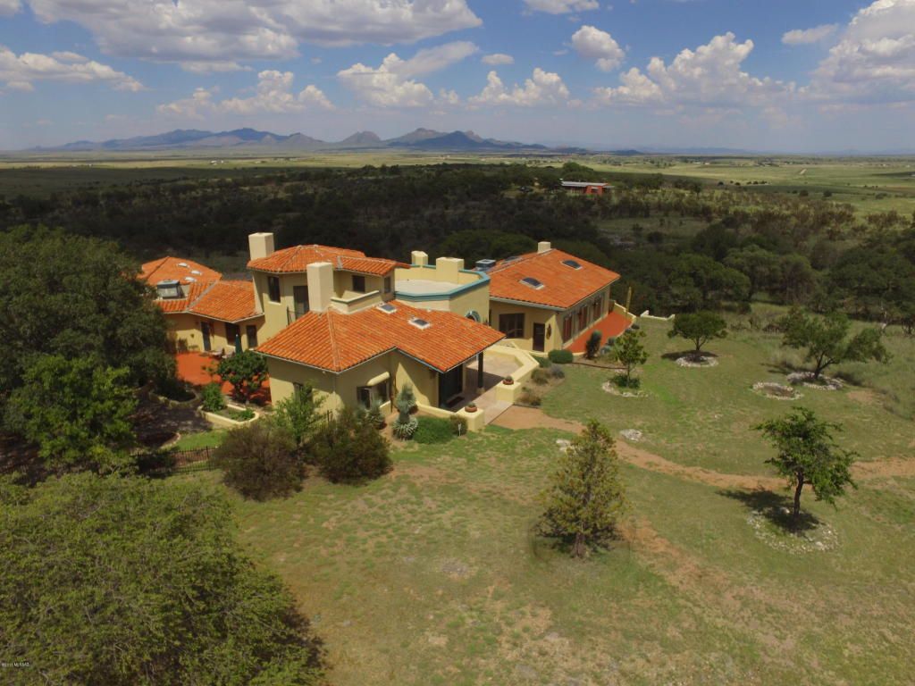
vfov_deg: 66.0
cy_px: 343
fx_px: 529
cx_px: 458
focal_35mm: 20
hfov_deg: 81.7
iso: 100
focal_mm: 3.61
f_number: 2.8
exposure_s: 1/2481
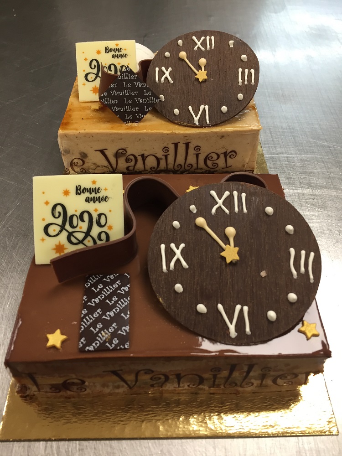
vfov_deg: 61.7
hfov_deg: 48.2
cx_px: 171
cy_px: 228
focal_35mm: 29
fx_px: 382
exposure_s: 1/33
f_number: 2.2
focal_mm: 4.15
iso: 40
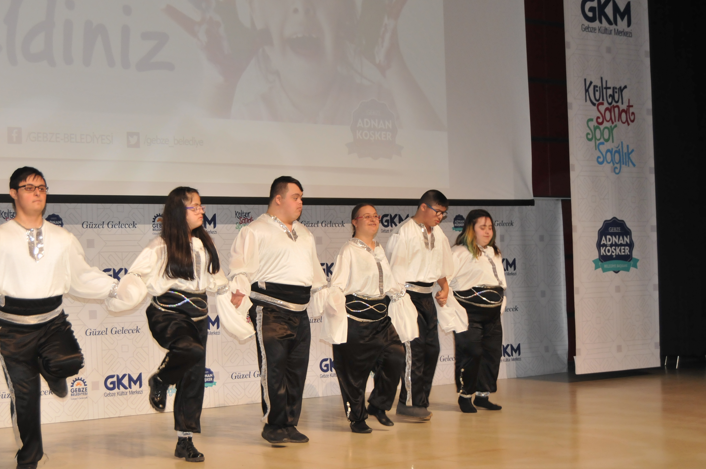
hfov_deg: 29.6
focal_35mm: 68
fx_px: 1332
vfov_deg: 20.0
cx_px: 285
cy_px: 253
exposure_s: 1/60
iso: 800
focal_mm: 38
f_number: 4.8
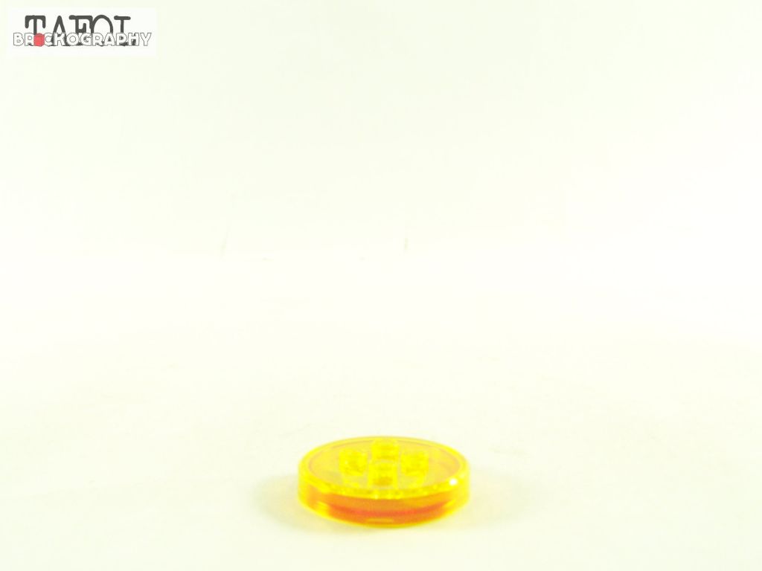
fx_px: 1123
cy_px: 286
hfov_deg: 37.5
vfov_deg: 28.6
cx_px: 381
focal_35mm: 51
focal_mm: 8.5
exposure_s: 1/60
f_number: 4
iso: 400
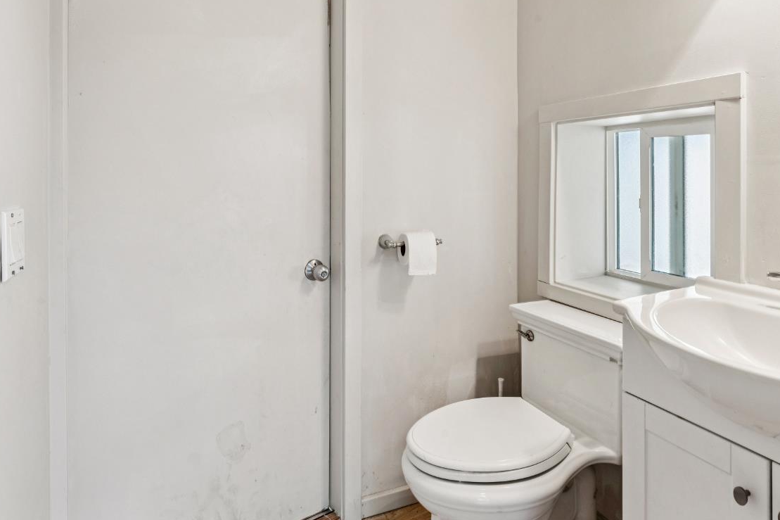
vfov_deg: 54.0
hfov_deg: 76.1
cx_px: 383
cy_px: 175
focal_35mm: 23
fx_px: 498
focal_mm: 17
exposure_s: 1/4
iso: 320
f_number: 11
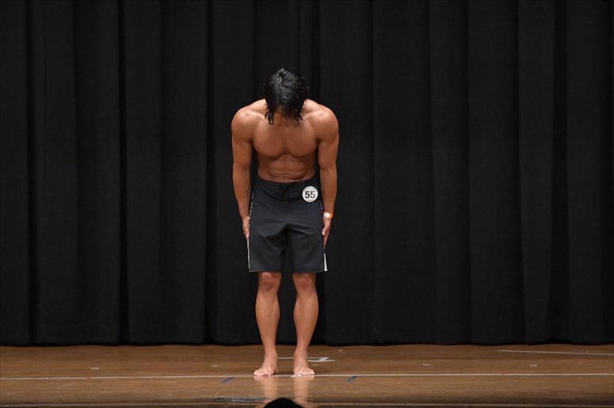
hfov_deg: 8.6
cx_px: 307
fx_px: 4091
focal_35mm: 240
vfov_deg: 5.7
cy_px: 204
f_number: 5.6
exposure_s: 1/400
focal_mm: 160
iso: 6400
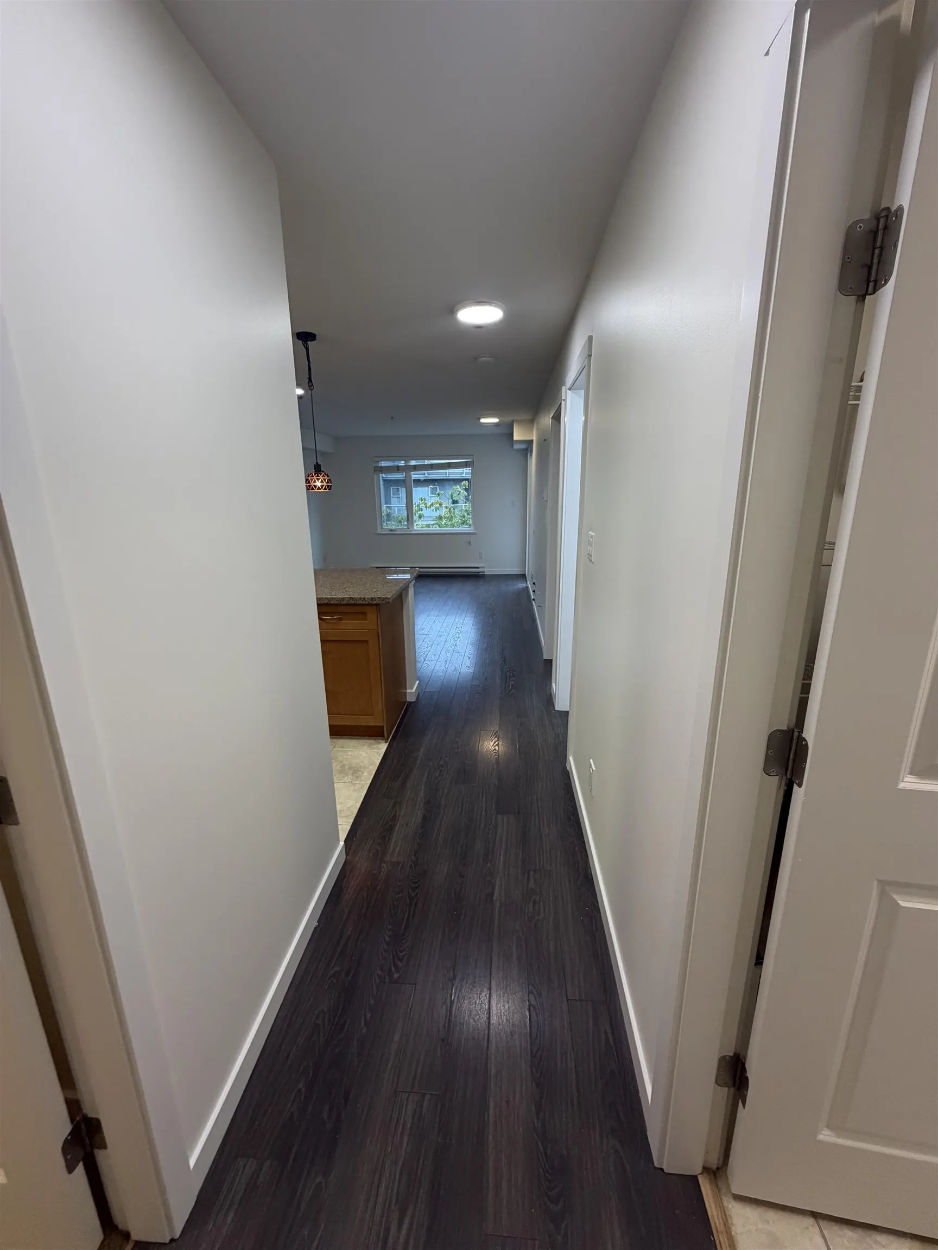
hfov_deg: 85.7
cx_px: 469
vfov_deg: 102.1
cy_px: 625
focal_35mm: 14
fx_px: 506
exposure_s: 1/120
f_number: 2.2
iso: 250
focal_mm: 2.22
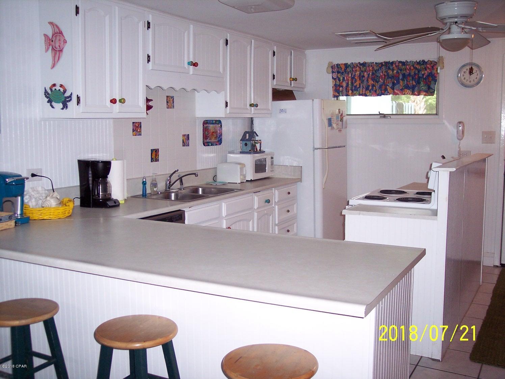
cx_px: 252
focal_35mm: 39
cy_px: 190
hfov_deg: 47.9
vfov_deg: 36.8
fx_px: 569
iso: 140
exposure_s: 1/60
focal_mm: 8
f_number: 2.8
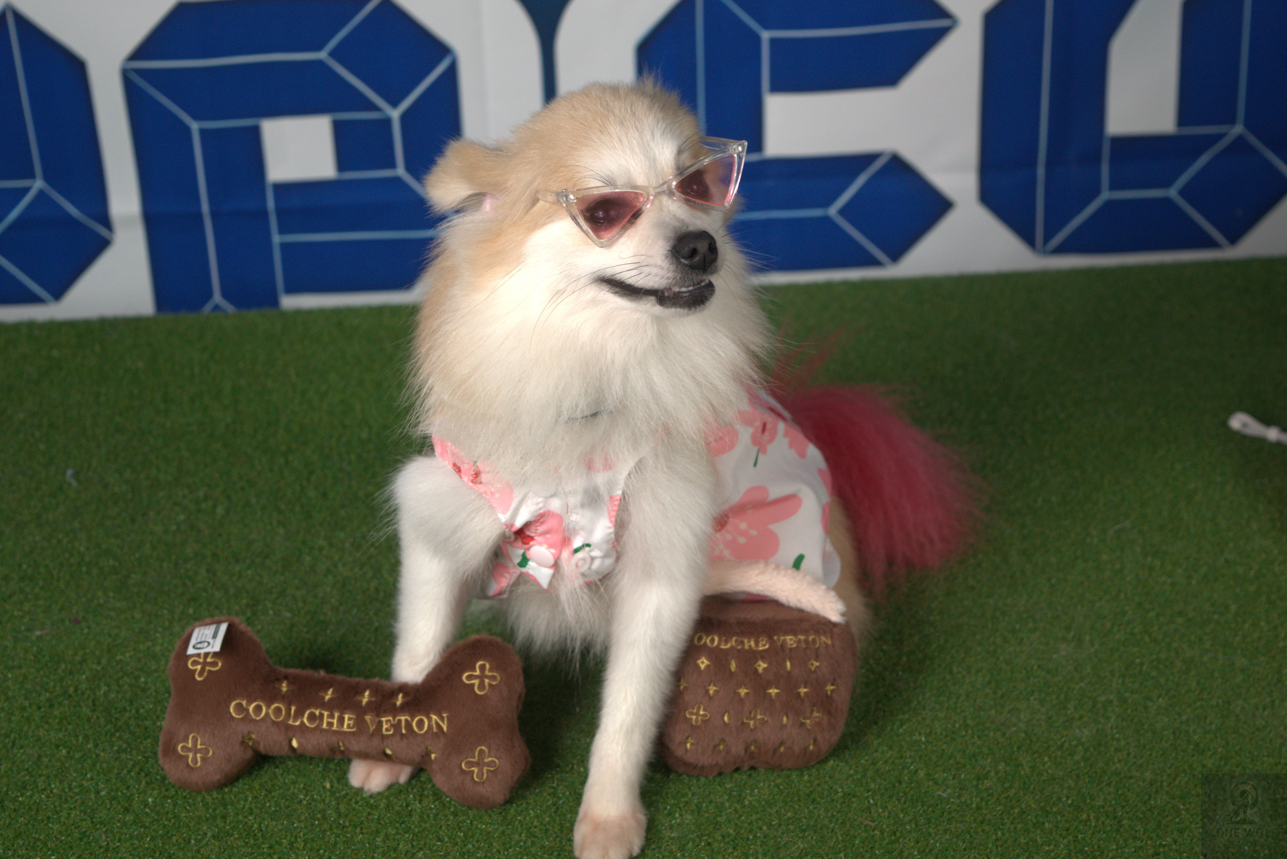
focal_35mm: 78
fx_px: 2789
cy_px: 430
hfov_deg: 26.0
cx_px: 644
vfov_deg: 17.5
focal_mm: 52
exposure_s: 1/30
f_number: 5.6
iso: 560
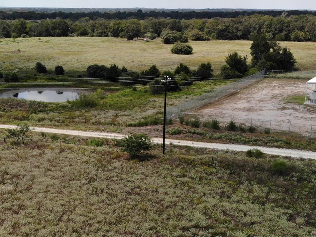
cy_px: 179
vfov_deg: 27.6
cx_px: 120
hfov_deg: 36.6
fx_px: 475
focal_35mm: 52
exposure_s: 1/253
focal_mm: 4.5
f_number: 2.8
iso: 123
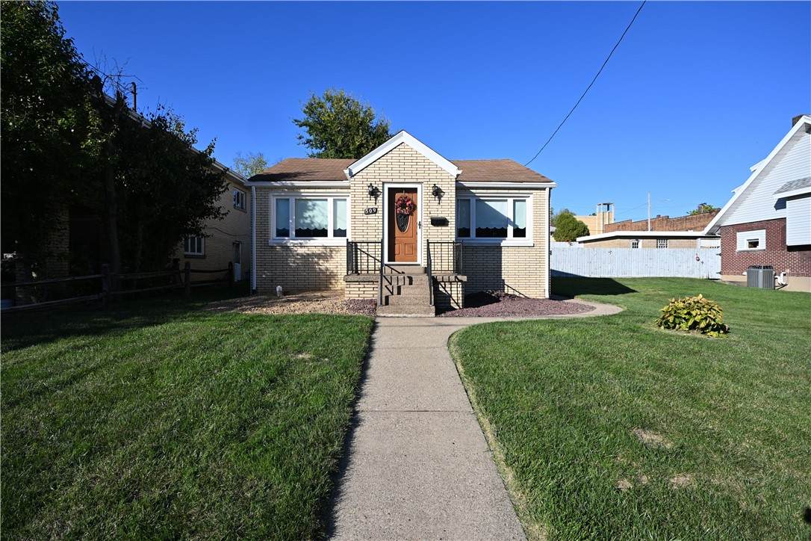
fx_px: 405
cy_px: 270
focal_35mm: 18
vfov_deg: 67.4
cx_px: 406
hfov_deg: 90.0
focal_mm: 12
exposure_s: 1/320
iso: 100
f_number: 6.3
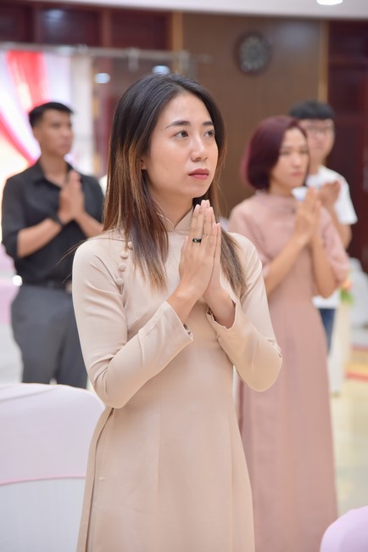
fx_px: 1532
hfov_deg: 13.7
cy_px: 276
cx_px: 184
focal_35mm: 100
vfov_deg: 20.4
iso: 1000
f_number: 4.5
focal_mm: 100
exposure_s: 1/100
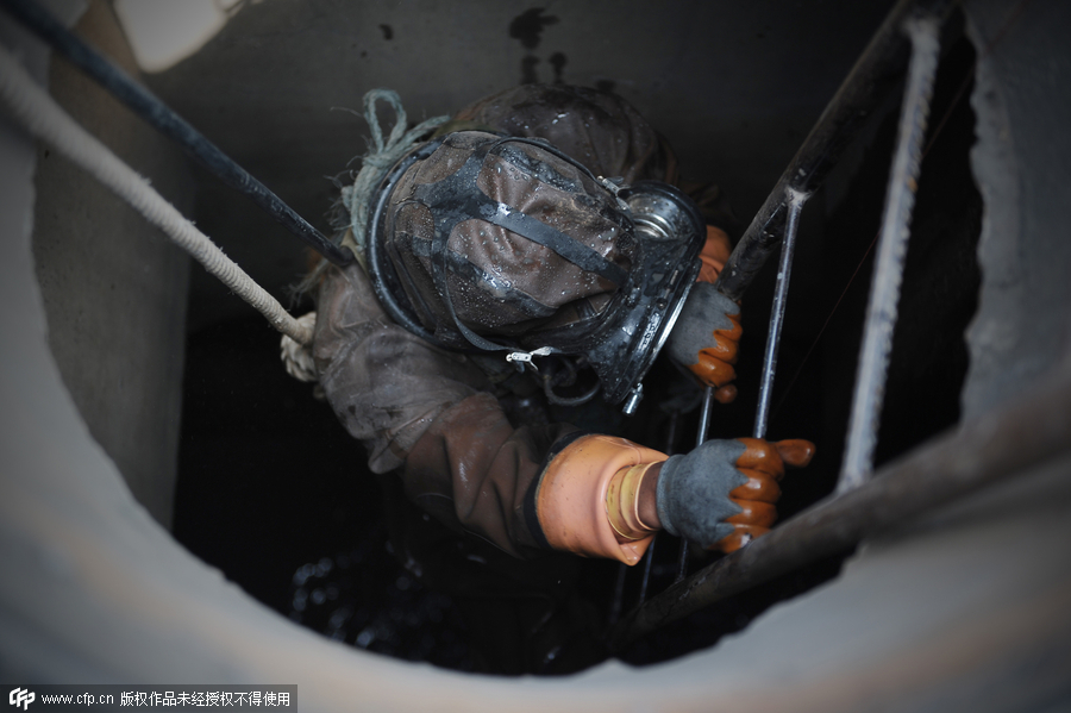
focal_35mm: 58
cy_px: 356
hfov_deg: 34.5
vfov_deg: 23.4
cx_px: 536
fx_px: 1724
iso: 125
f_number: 2.8
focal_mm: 58
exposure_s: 1/160
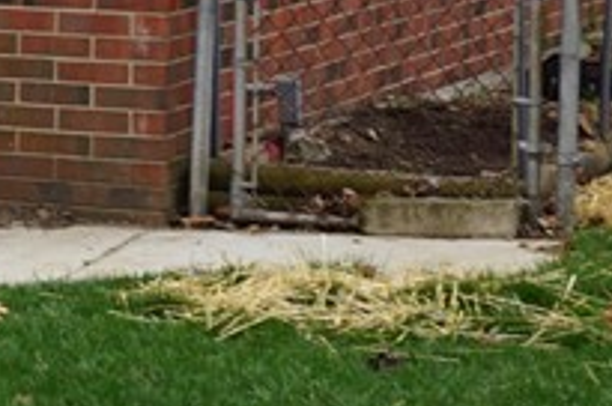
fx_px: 4186
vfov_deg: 5.5
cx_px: -806
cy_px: -185
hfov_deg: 7.8
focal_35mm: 247
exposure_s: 1/100
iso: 100
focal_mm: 31
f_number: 8
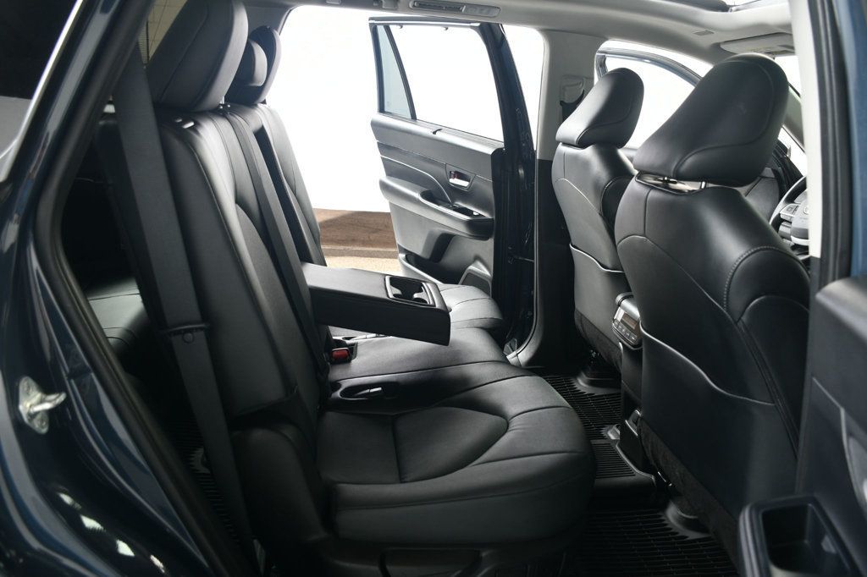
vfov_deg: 43.6
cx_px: 434
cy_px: 288
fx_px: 722
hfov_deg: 61.9
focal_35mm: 30
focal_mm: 20
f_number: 4
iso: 100
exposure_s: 1/160
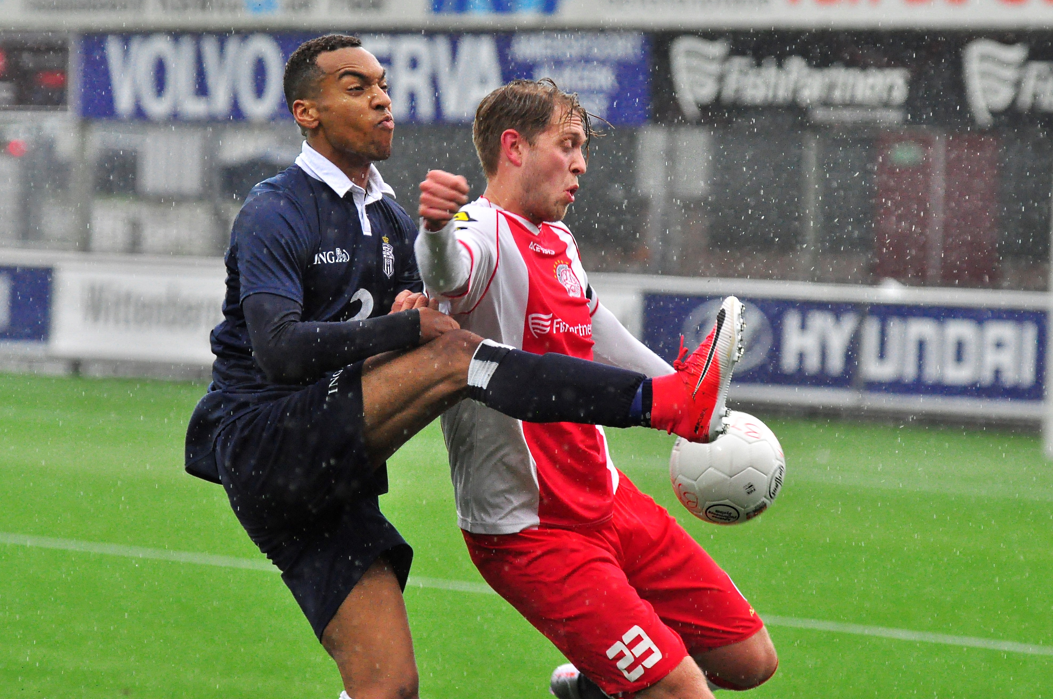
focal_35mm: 255
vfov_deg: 5.4
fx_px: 7450
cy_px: 350
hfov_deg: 8.1
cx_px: 526
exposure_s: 1/800
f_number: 4
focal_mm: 170
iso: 1600
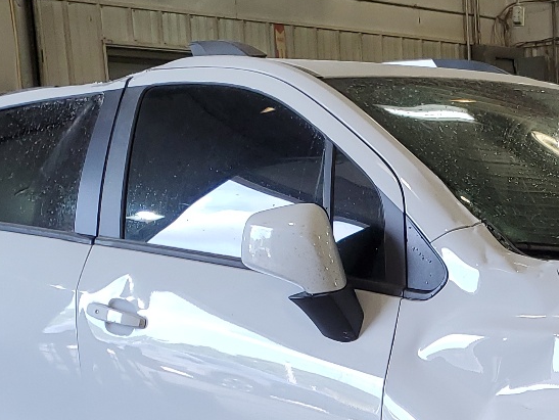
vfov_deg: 18.7
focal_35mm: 76
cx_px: 576
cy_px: 453
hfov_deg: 24.3
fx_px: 1228
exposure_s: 1/120
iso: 55
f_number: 1.5
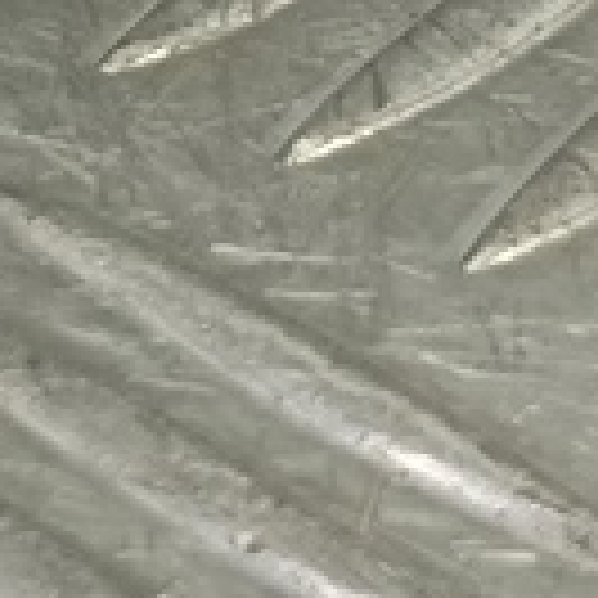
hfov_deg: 9.8
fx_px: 3049
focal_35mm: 156
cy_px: -760
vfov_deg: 10.0
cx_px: -881
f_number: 1.6
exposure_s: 1/50
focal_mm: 4.11
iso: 136
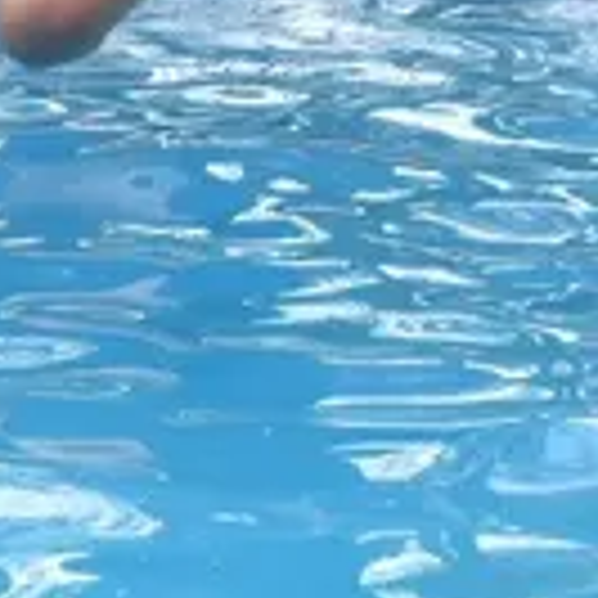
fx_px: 4046
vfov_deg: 8.3
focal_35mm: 207
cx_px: 854
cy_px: -175
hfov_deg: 8.3
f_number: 9
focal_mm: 18
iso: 250
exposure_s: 1/160
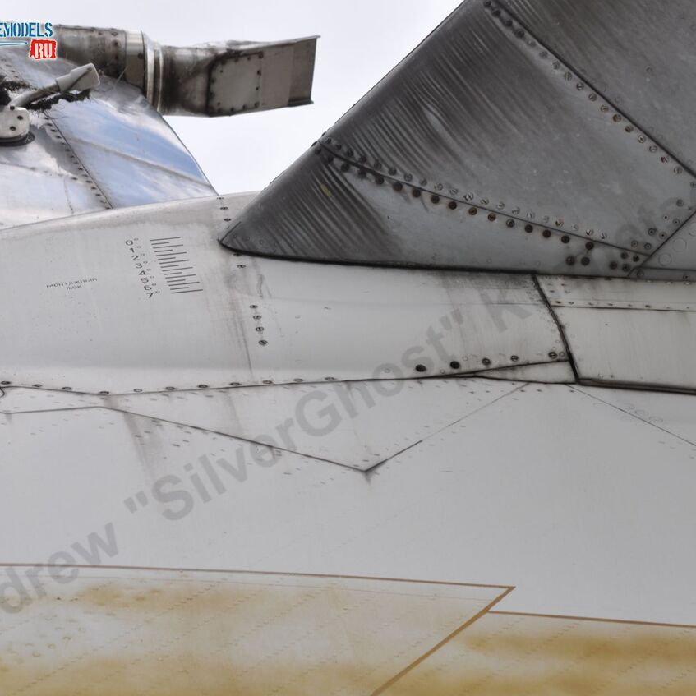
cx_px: 433
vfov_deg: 7.3
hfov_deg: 7.3
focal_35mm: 241
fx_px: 5474
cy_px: 348
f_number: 8
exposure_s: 1/250
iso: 200
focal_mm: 125
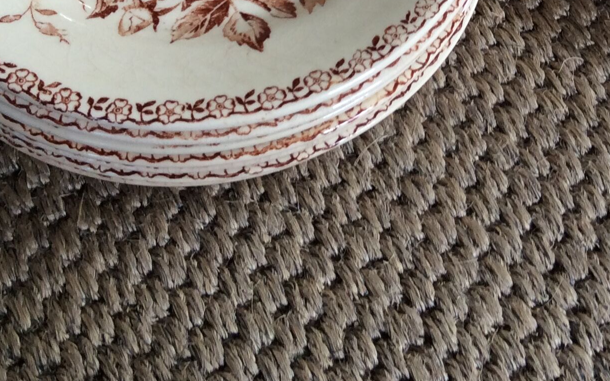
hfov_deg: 28.4
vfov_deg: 17.1
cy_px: -98
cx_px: 407
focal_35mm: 72
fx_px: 1197
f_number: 2.4
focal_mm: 3.3
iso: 32
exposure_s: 1/25
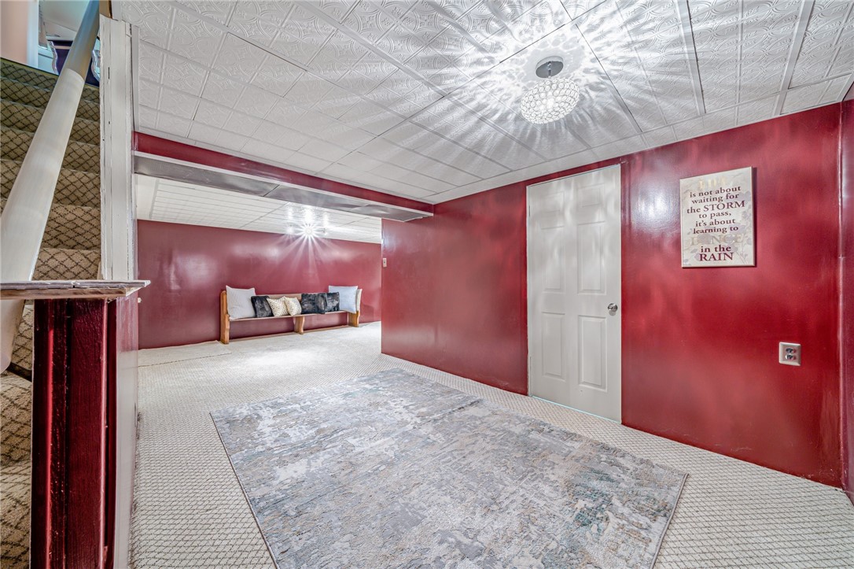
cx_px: 427
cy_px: 284
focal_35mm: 12
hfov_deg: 112.6
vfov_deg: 89.9
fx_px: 285
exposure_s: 1/2
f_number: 11
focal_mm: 12
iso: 50
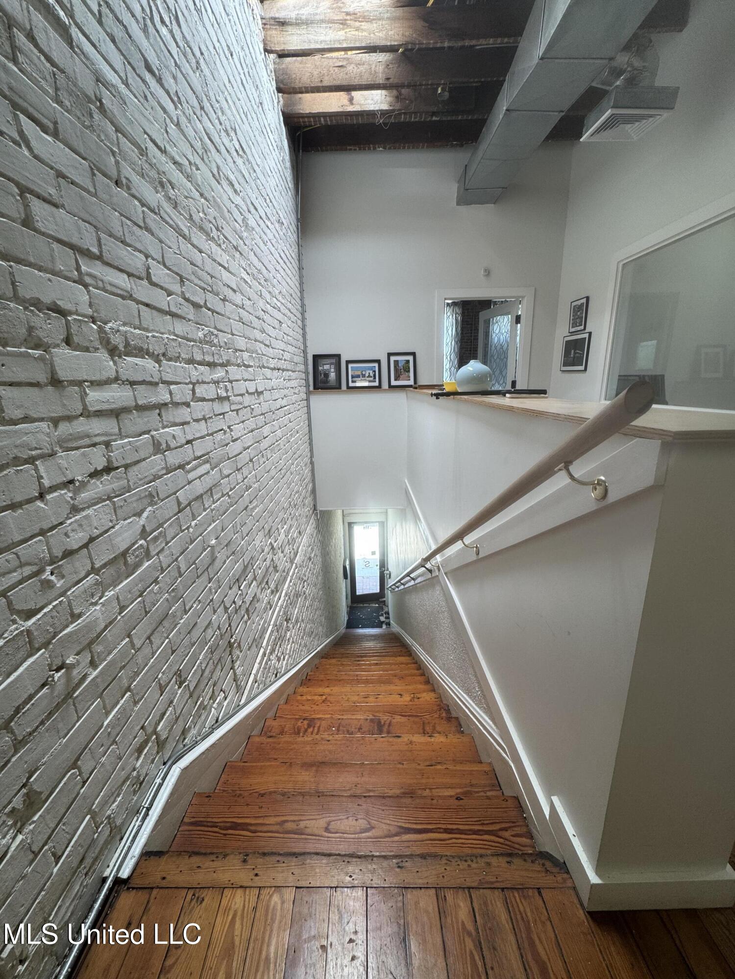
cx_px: 368
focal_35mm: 14
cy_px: 490
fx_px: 396
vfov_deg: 102.1
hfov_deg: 85.7
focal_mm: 2.22
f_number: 2.2
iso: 64
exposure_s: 1/120
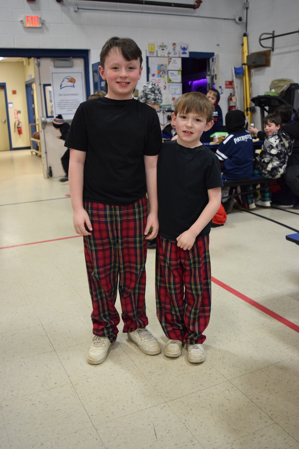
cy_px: 224
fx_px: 448
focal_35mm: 36
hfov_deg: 36.9
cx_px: 150
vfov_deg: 53.1
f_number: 4
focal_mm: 24
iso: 3200
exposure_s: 1/160
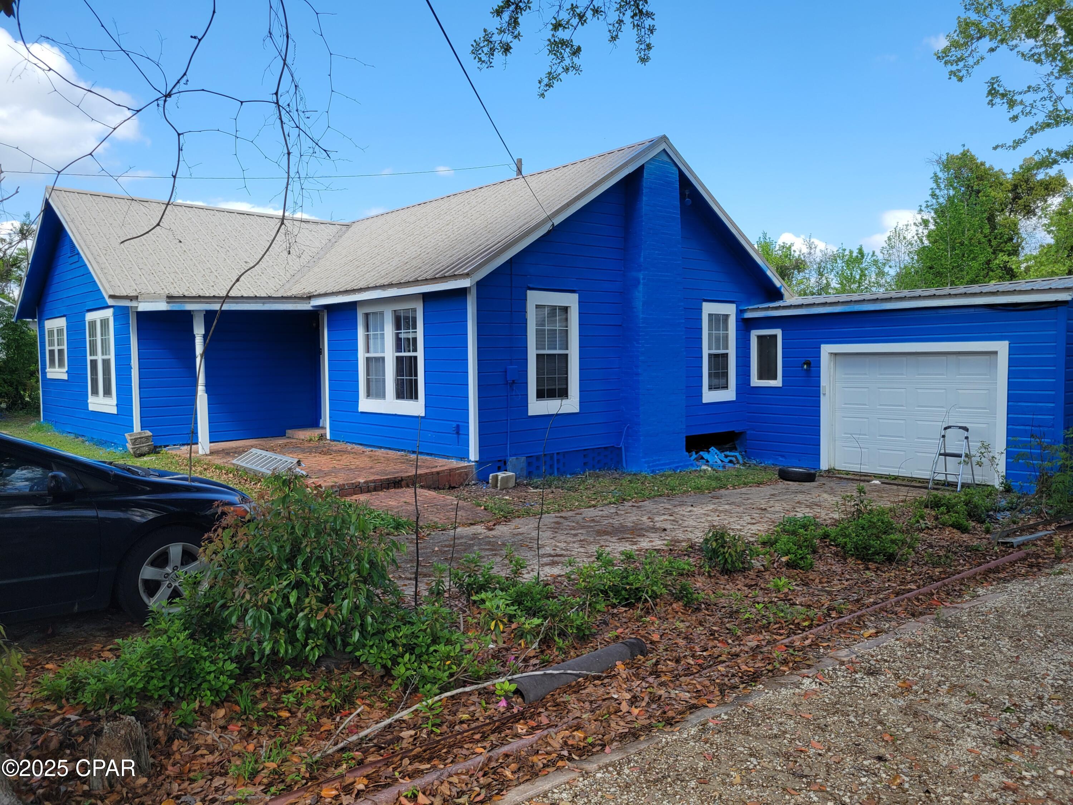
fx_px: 806
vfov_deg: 53.1
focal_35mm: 26
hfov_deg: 67.3
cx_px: 536
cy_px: 402
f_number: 1.8
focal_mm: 5.4
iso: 40
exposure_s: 1/1044
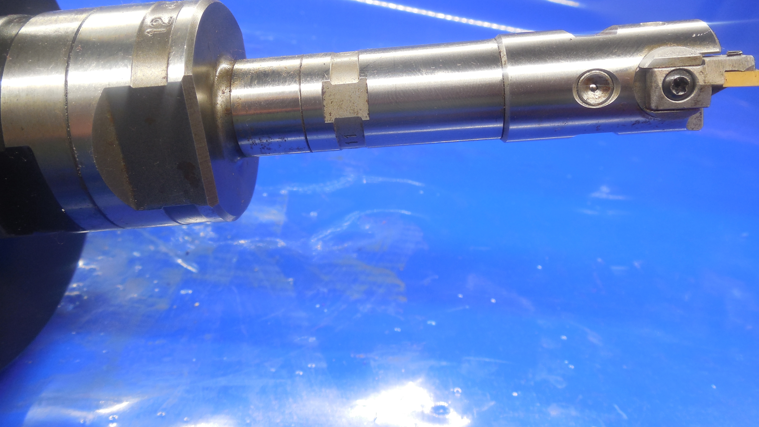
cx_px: 377
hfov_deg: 66.1
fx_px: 584
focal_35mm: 29
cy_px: 148
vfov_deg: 39.8
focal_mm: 4.5
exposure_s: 1/50
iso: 125
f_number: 3.3
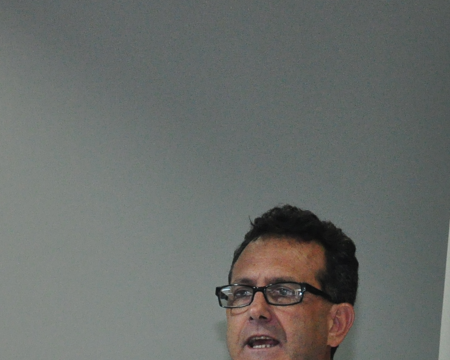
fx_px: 6452
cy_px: 407
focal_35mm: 485
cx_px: 261
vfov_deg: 3.2
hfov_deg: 4.0
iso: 1600
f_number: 6.3
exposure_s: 1/160
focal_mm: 105
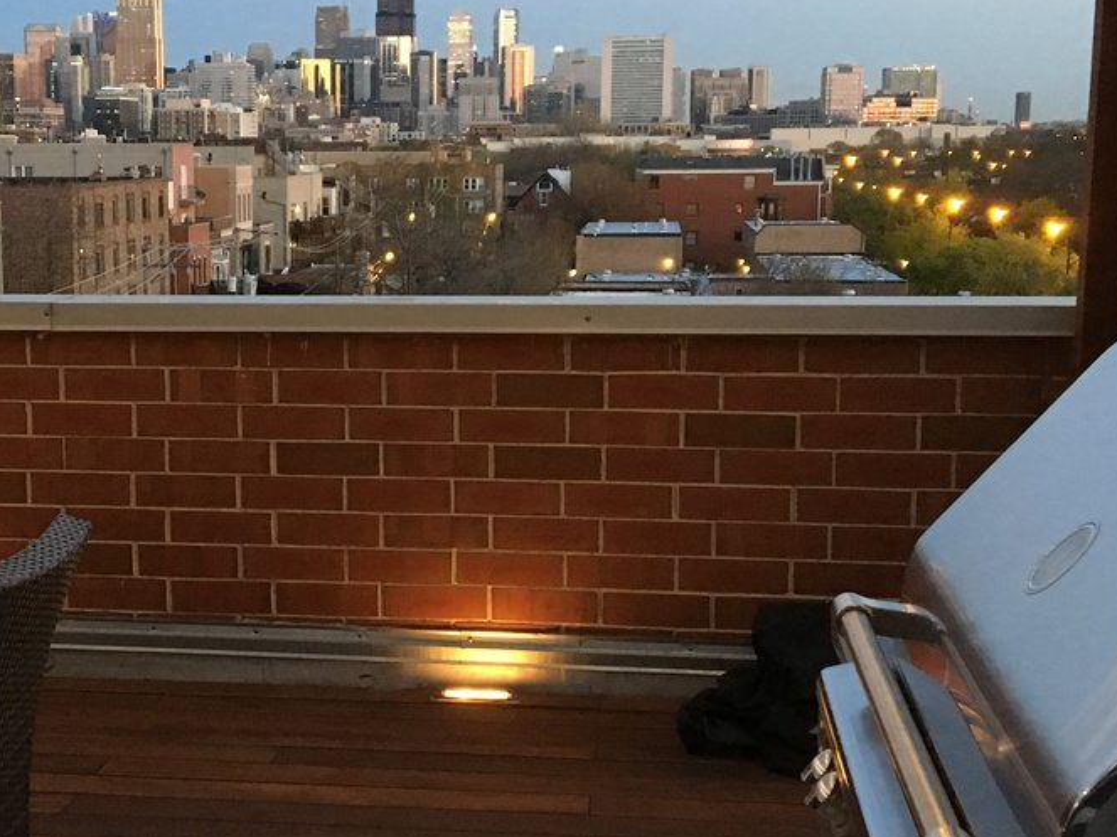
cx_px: 320
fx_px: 2033
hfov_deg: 30.4
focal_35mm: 63
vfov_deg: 23.3
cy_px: 463
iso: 200
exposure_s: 1/24
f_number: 2.2
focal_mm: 4.15
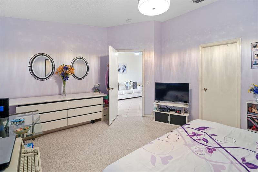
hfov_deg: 95.0
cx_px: 129
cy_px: 86
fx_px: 118
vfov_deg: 72.0
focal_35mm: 16
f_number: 1.8
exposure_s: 1/10
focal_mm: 11
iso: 125
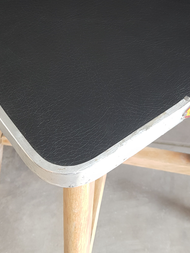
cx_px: 95
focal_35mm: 51
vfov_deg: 36.9
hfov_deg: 28.6
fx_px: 373
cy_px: 77
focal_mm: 4.2
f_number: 1.7
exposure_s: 1/50
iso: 64
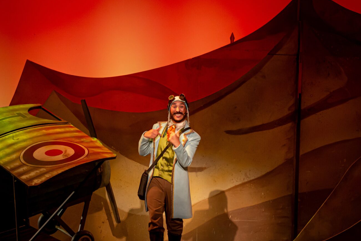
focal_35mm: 145
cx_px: 169
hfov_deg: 14.2
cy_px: 141
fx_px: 1454
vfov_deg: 9.5
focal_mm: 82
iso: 1600
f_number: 5
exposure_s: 1/100
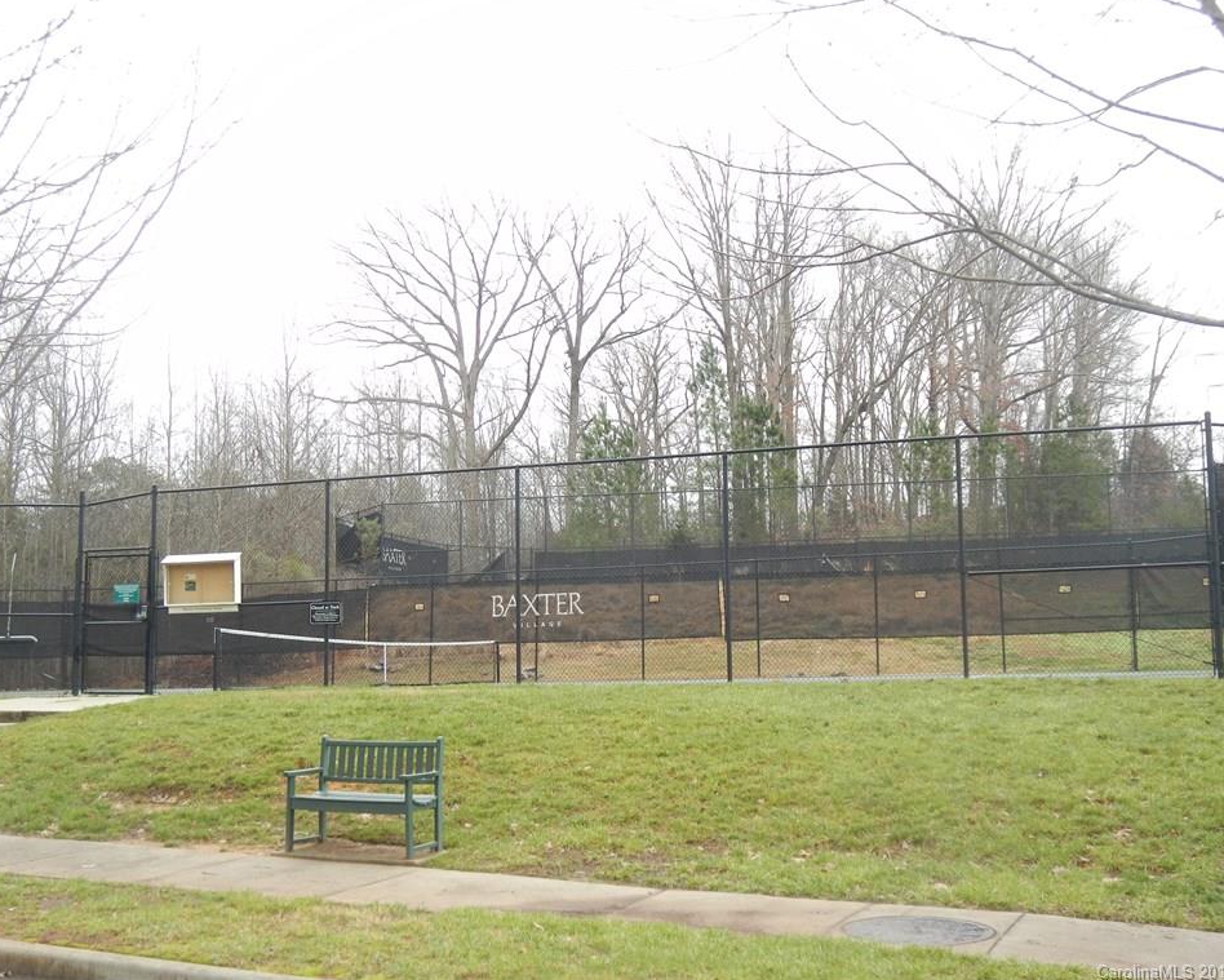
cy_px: 488
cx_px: 584
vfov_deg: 38.2
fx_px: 1413
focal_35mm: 39
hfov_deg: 46.8
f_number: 3.6
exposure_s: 1/125
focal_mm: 6.8
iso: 125
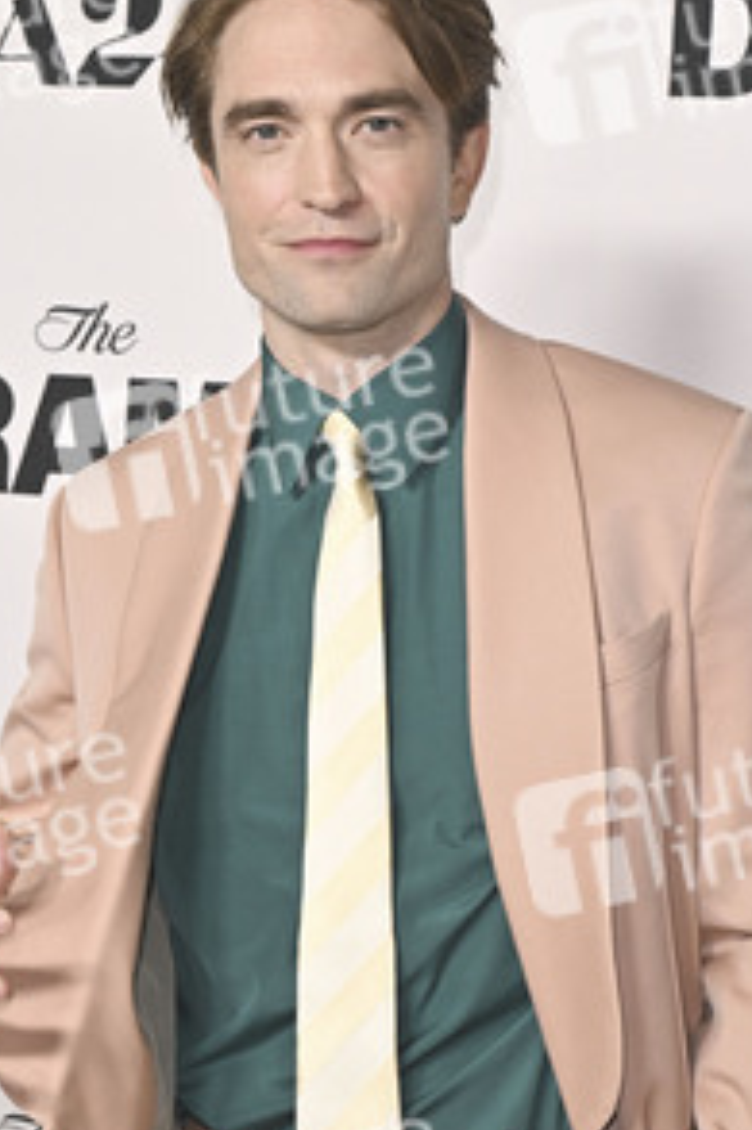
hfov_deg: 12.7
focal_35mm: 108
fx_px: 3388
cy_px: 632
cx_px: 363
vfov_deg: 18.9
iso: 1250
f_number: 6.3
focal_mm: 53
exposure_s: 1/320
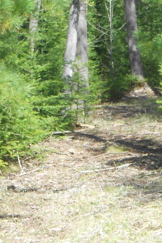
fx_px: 1411
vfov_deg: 9.8
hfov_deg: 6.6
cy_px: 73
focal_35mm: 209
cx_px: 136
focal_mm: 15.4
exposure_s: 1/100
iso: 80
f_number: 6.3
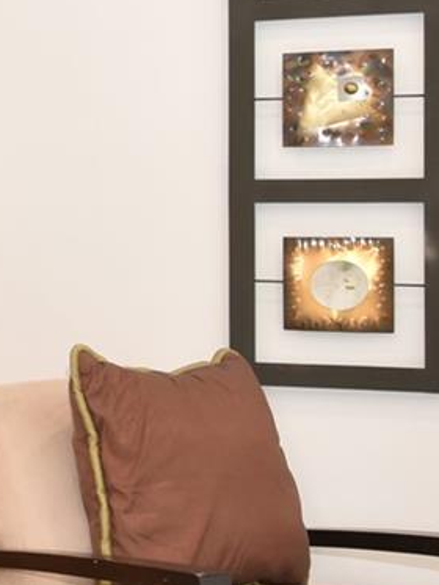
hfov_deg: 12.6
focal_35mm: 95
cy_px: 173
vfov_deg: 20.5
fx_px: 1605
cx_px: -574
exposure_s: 1/40
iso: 1250
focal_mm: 18
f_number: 11
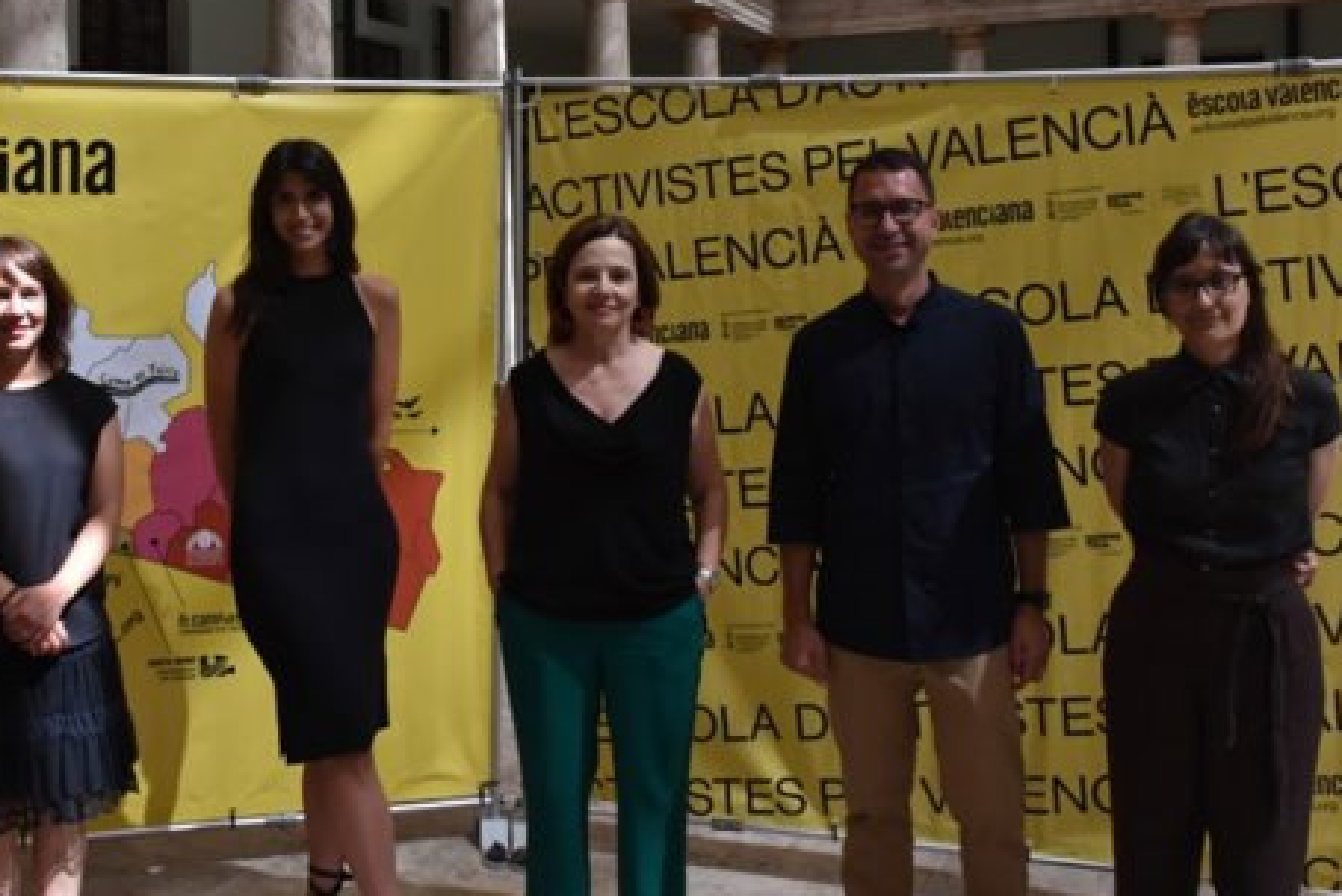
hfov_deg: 46.8
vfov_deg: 32.5
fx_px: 1529
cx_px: 479
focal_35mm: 41
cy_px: 352
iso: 800
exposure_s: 1/320
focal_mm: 18
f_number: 8
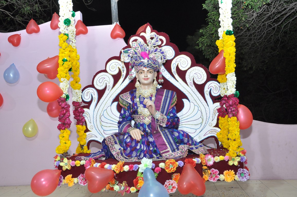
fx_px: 297
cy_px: 98
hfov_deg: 53.2
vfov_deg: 36.8
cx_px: 148
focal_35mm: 36
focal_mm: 24
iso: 1000
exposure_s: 1/125
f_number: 4
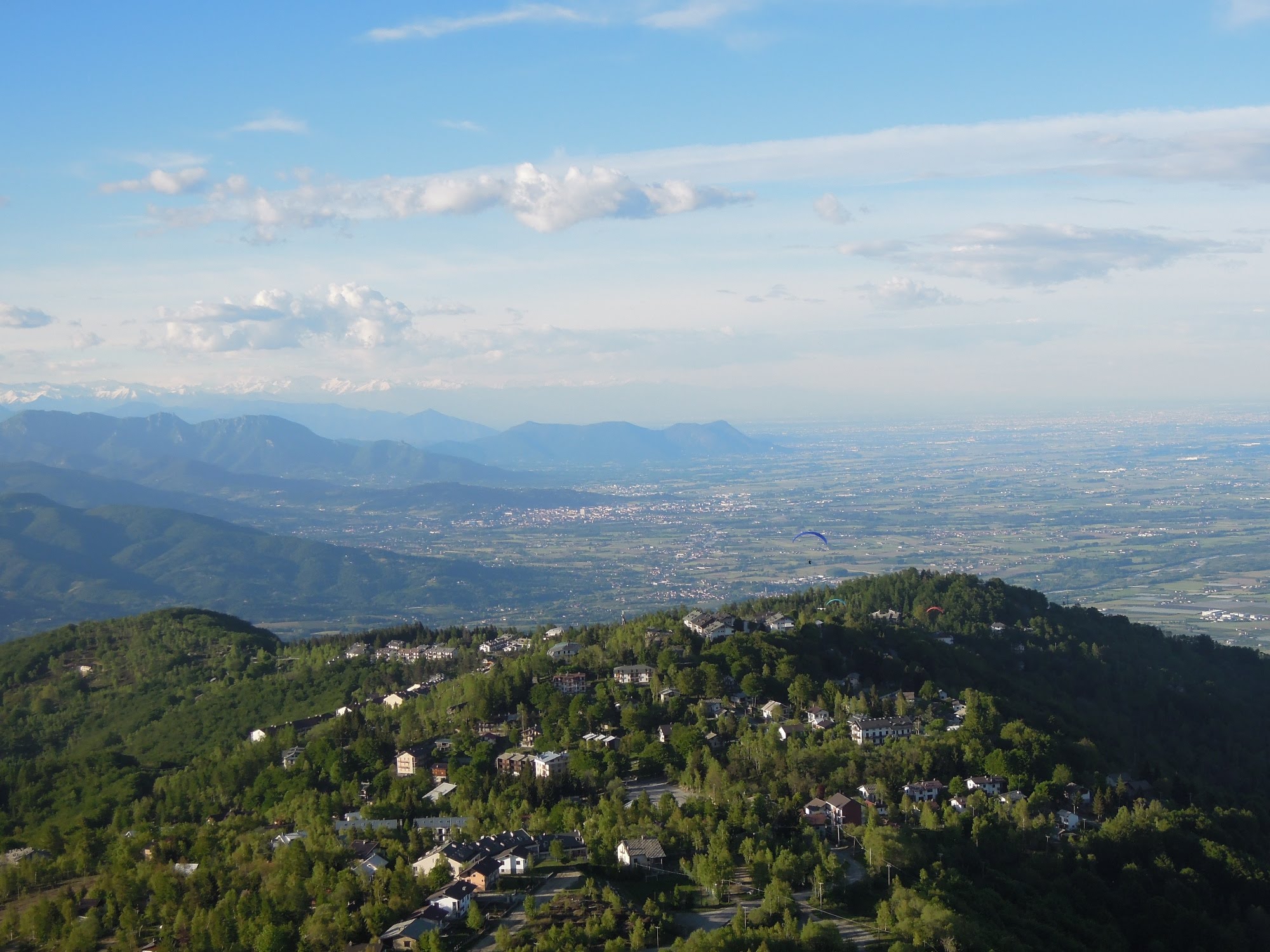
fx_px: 2018
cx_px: 635
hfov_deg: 34.9
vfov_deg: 26.6
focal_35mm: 55
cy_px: 476
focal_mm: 9.9
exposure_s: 1/800
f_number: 4
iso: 160
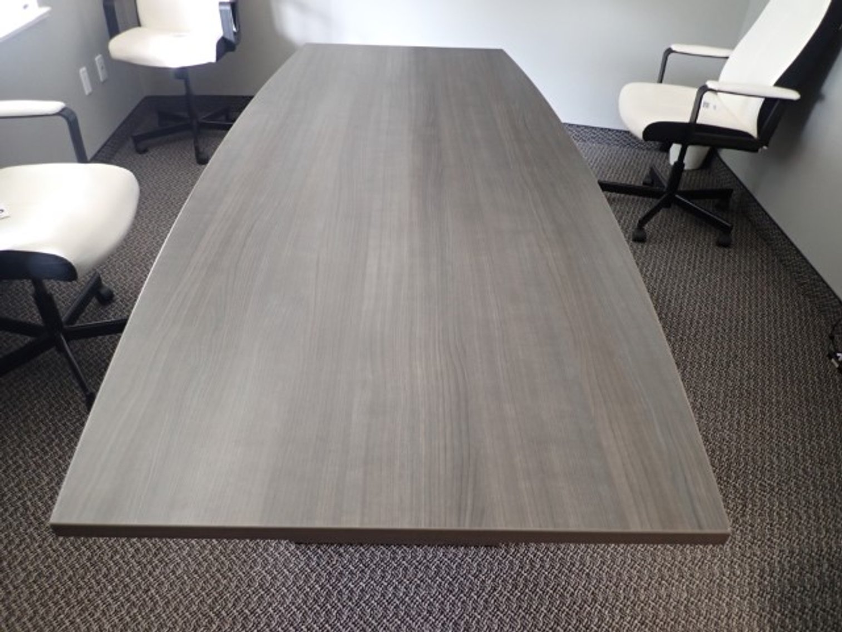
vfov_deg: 54.9
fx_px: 608
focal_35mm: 25
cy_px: 316
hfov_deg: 69.4
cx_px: 421
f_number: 2
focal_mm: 4.5
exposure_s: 1/30
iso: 250
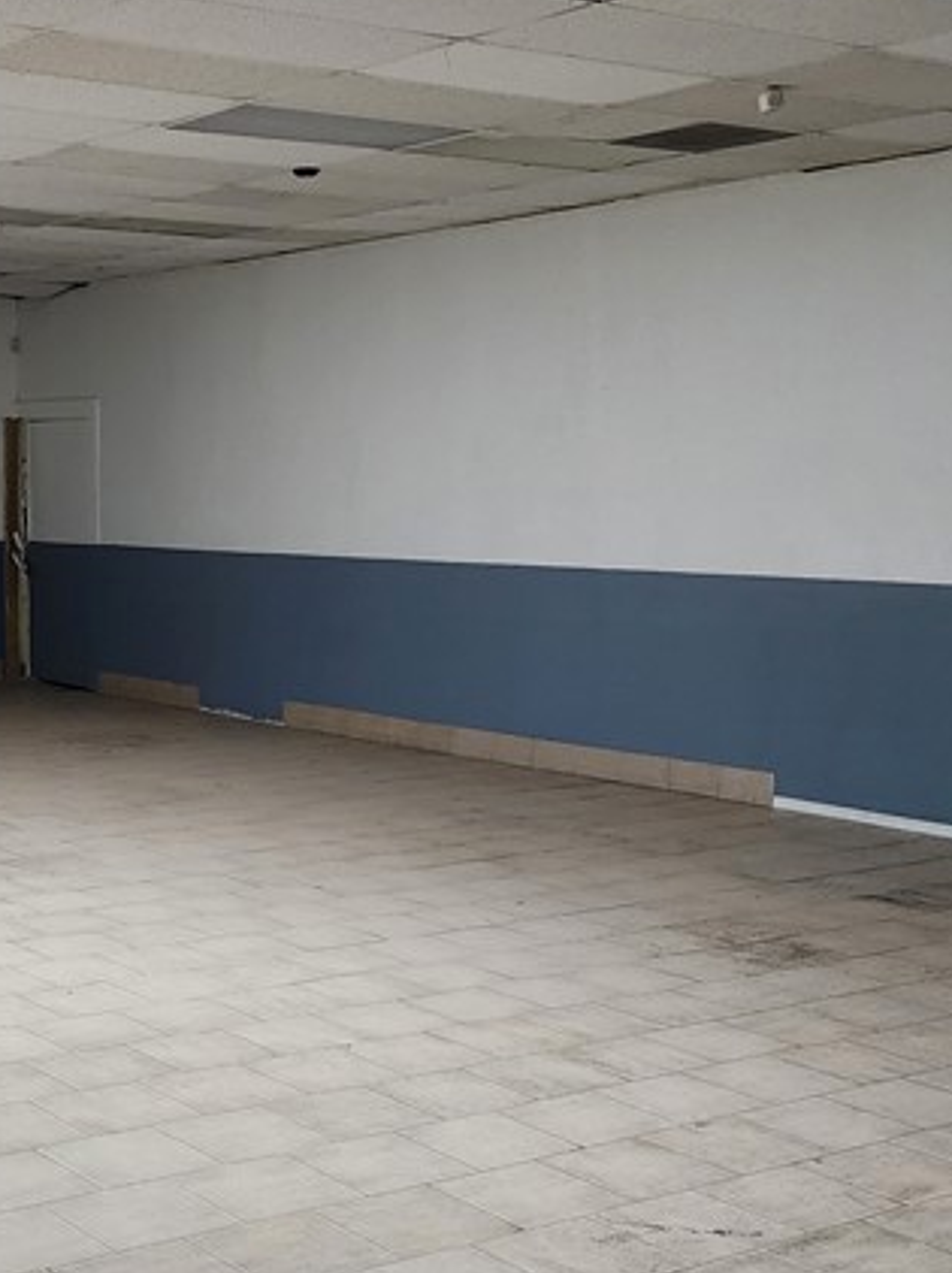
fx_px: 2057
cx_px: 151
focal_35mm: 56
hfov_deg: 25.5
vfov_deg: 34.4
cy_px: 680
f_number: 1.8
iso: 800
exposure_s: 1/120
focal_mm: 6.4
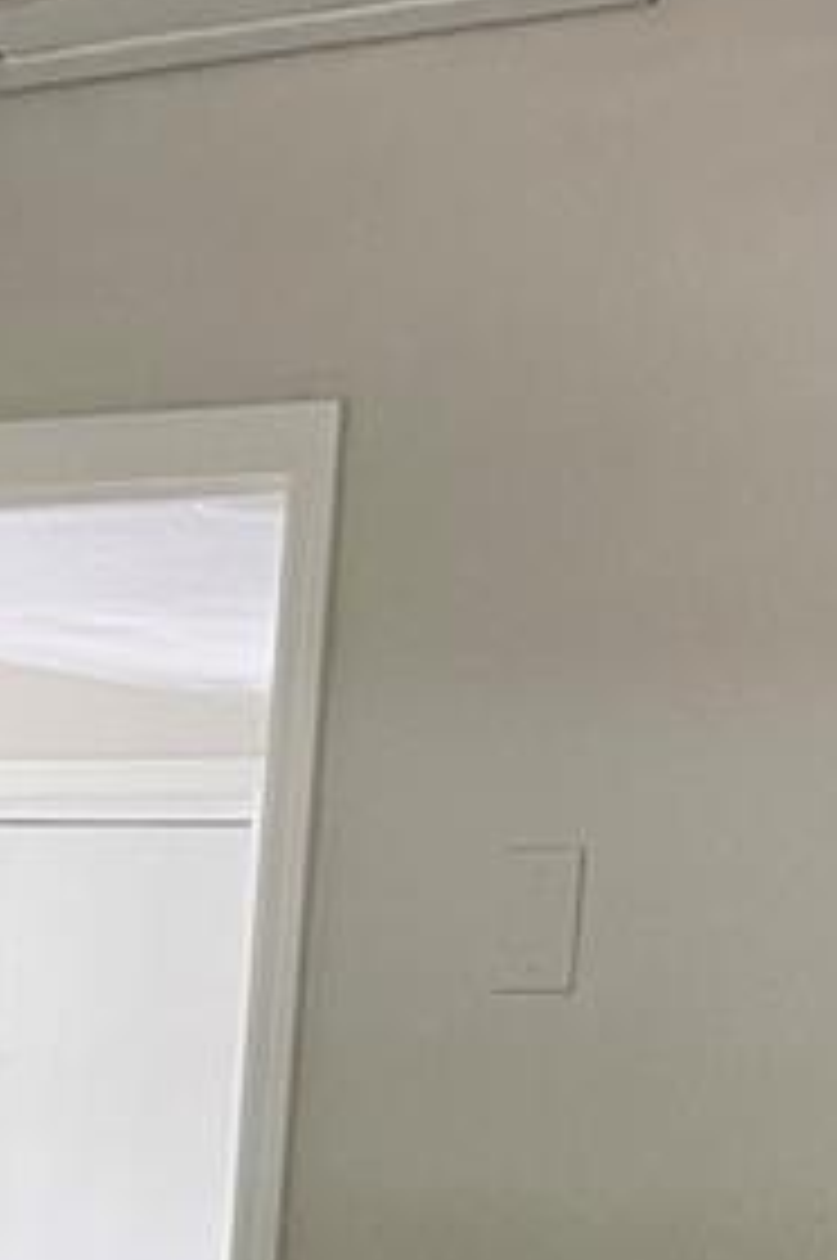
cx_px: -112
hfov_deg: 11.6
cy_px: 2016
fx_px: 4055
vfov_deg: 15.9
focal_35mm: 116
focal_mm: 5.1
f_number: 1.6
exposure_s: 1/60
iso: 160
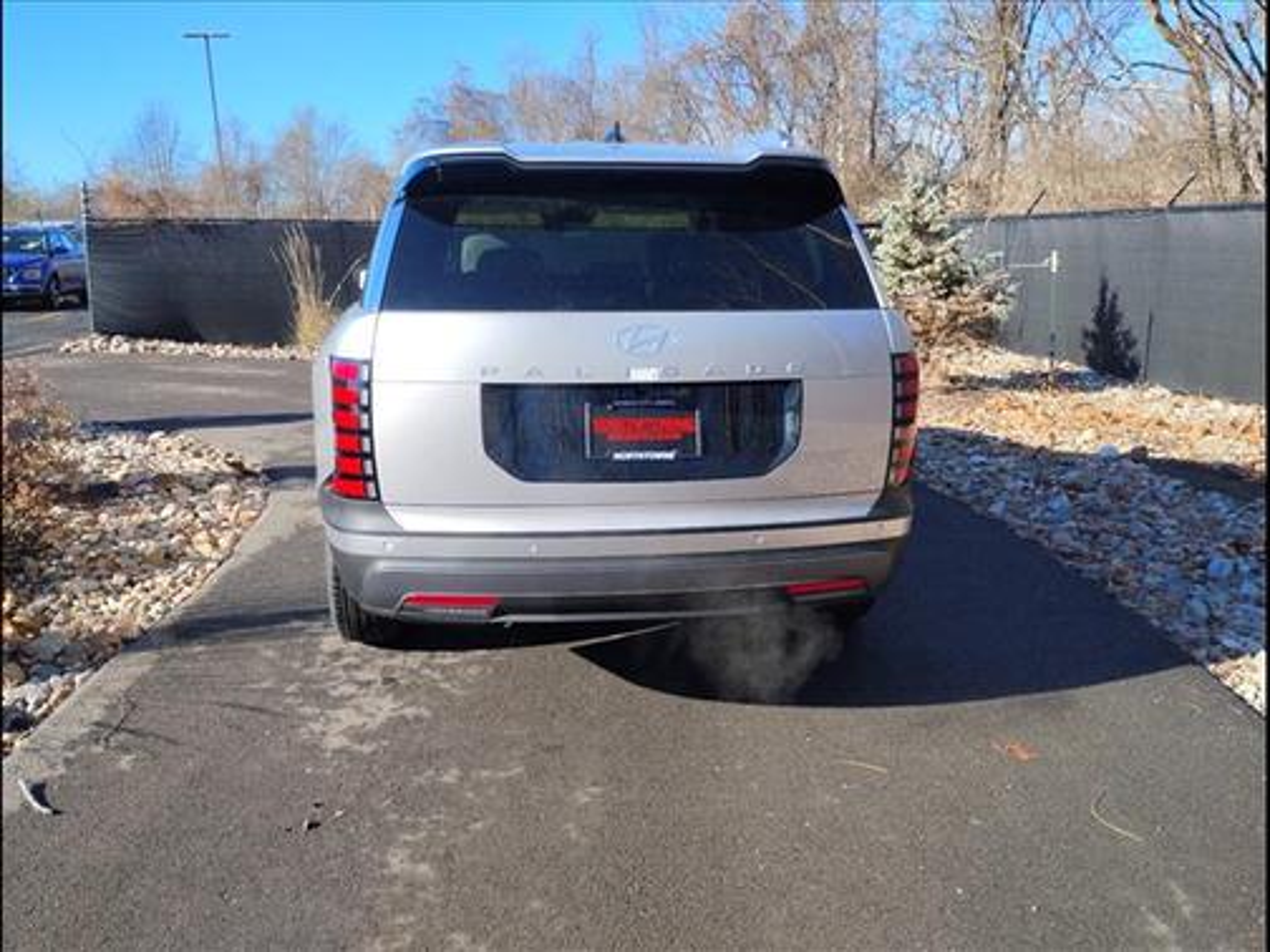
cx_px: 635
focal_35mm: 28
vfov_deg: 49.7
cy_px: 476
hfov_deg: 63.4
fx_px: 1027
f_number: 1.8
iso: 100
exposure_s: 1/500
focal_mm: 4.26
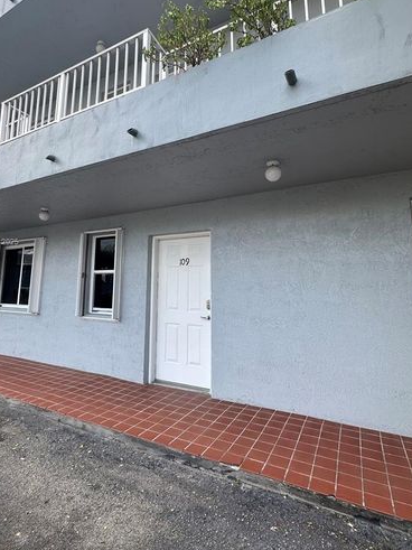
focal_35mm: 19
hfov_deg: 68.5
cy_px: 243
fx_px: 302
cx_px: 185
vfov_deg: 84.3
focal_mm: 2.22
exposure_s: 1/403
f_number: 2.2
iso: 40
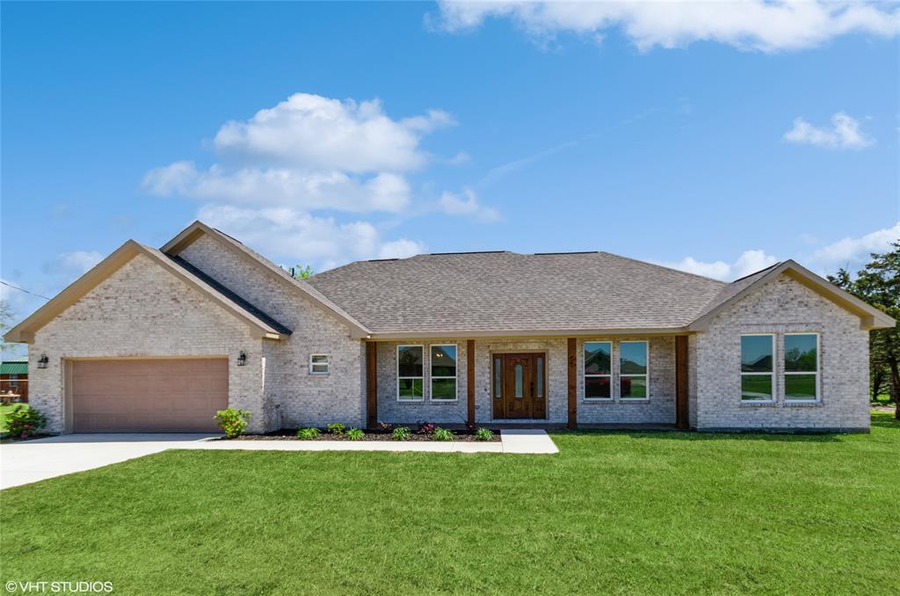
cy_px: 298
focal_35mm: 15
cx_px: 450
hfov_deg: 100.5
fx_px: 374
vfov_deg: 77.1
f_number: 8
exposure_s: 1/250
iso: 110
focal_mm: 10
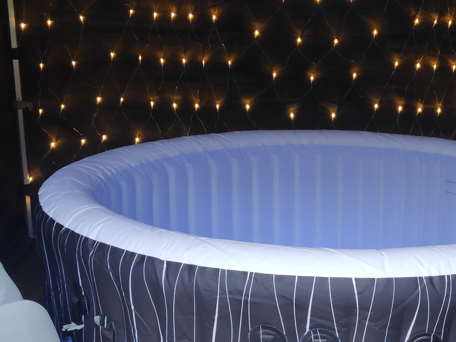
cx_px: 327
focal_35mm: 46
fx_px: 606
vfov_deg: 31.3
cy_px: 222
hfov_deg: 40.4
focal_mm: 3.94
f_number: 1.9
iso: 393
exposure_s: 1/50
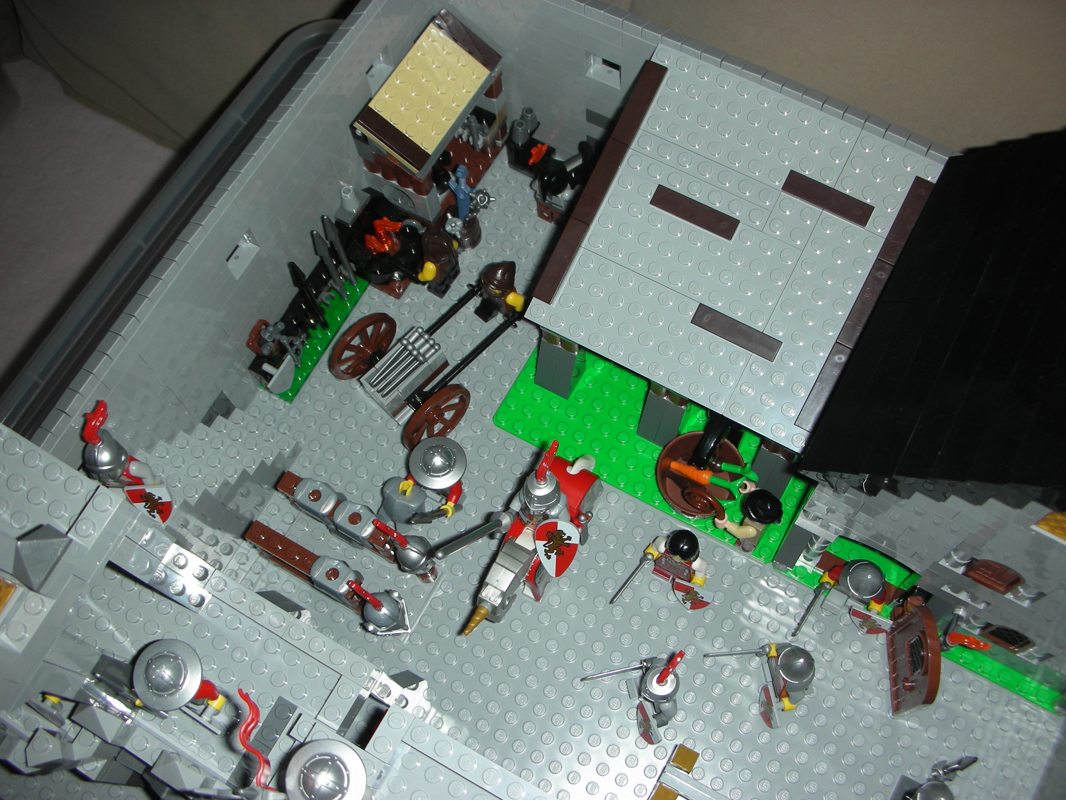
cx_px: 533
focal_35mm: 35
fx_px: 1078
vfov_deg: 40.7
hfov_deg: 52.6
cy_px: 400
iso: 50
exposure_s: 1/60.1
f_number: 3
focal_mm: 5.8
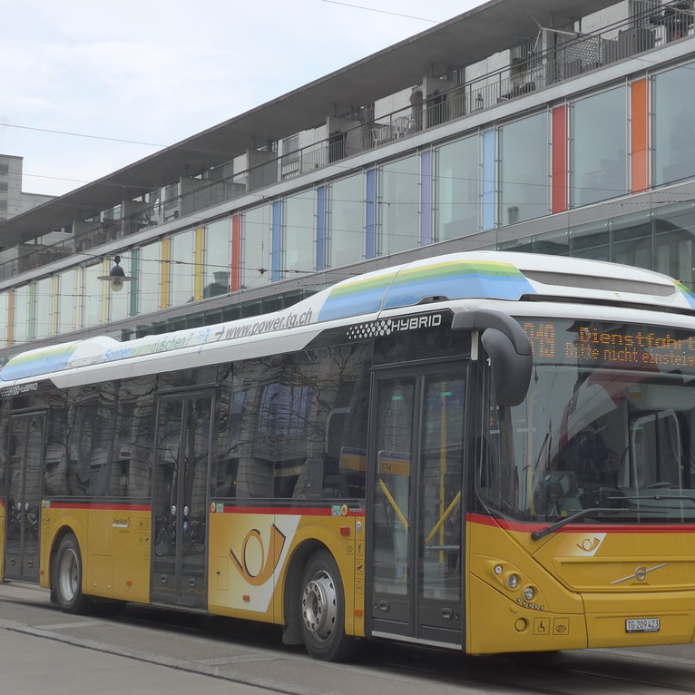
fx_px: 1635
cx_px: 418
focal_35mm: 72
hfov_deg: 23.9
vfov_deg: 24.0
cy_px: 378
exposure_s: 1/320
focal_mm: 10.7
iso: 160
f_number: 3.3
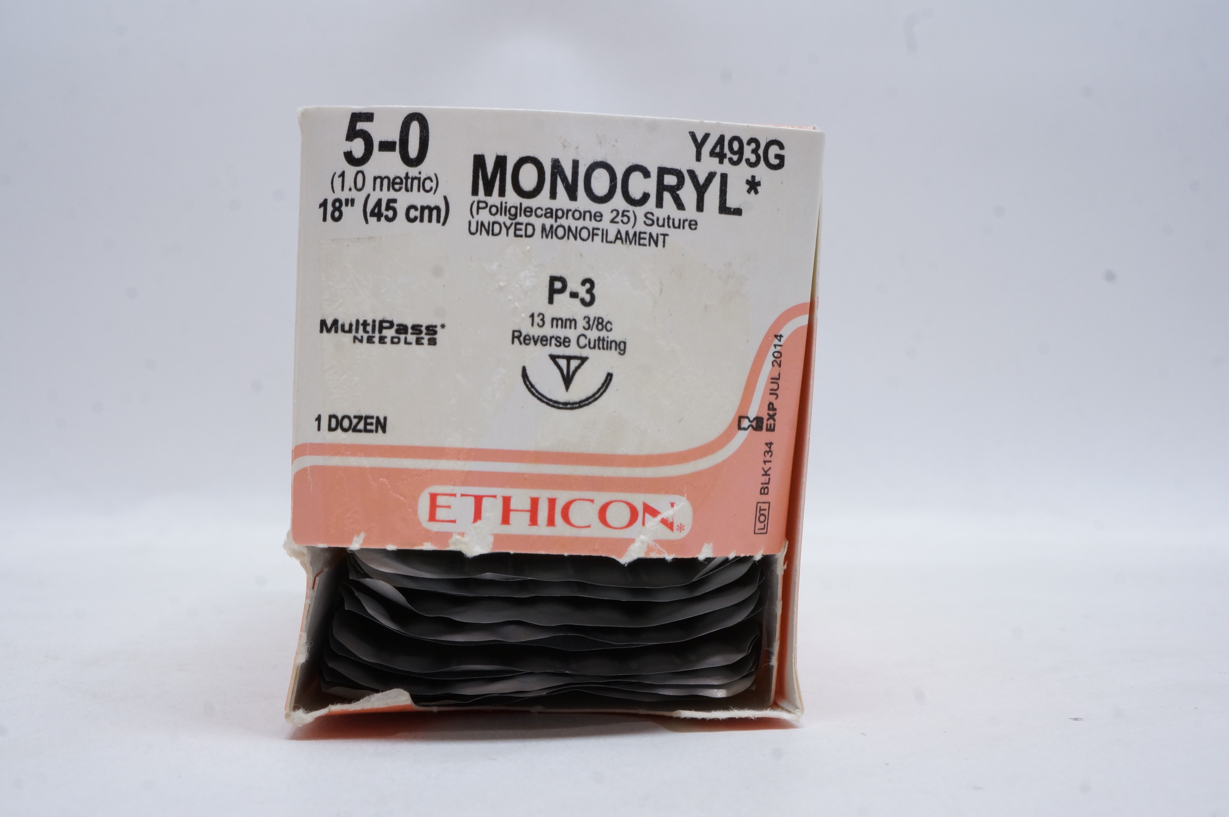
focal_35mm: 38
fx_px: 1279
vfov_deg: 35.4
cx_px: 614
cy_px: 408
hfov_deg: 51.3
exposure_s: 1/10
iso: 800
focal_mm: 25
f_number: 16
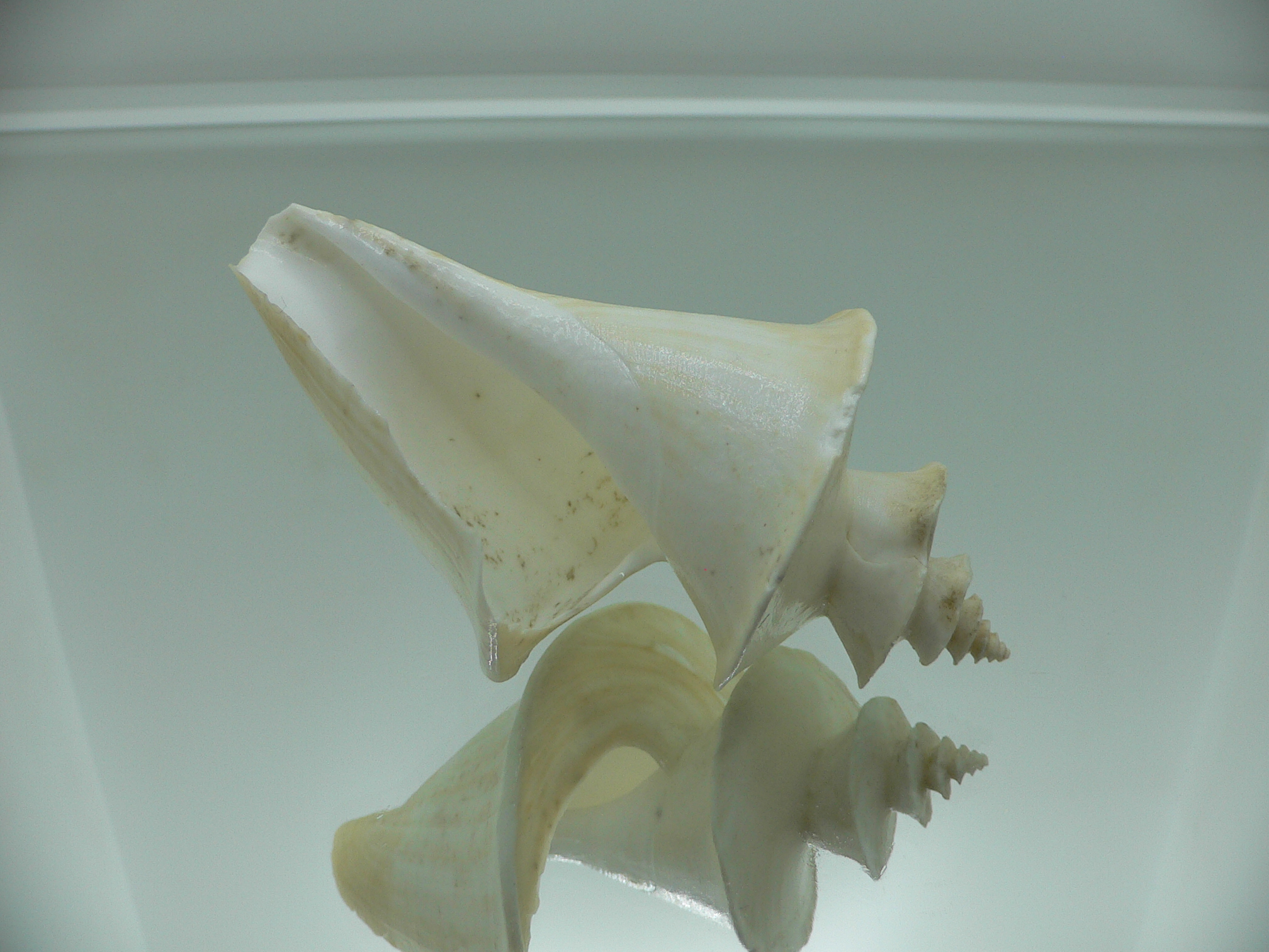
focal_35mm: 35
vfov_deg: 40.7
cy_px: 476
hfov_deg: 52.6
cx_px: 634
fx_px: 1283
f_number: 2.8
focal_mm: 4.6
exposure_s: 1/100
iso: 80
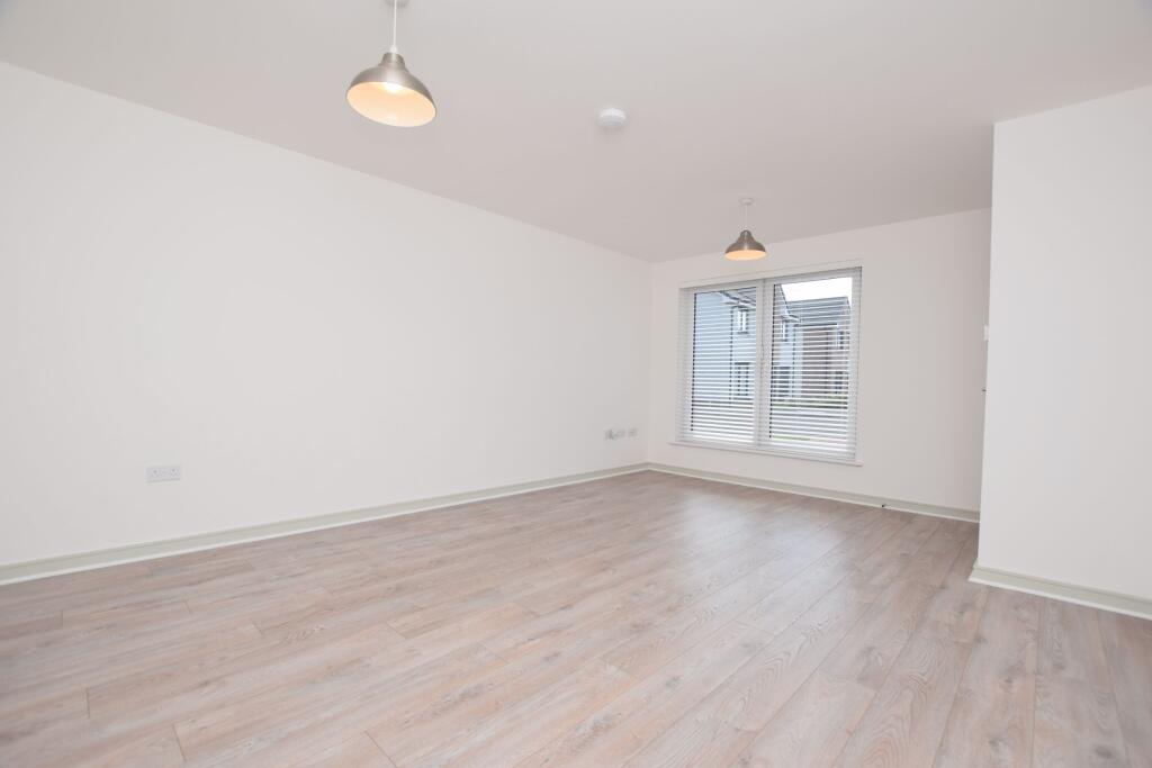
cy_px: 384
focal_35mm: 15
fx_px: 480
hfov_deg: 100.4
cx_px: 576
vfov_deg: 77.3
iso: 125
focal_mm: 10
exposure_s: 1/125
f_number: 5.6
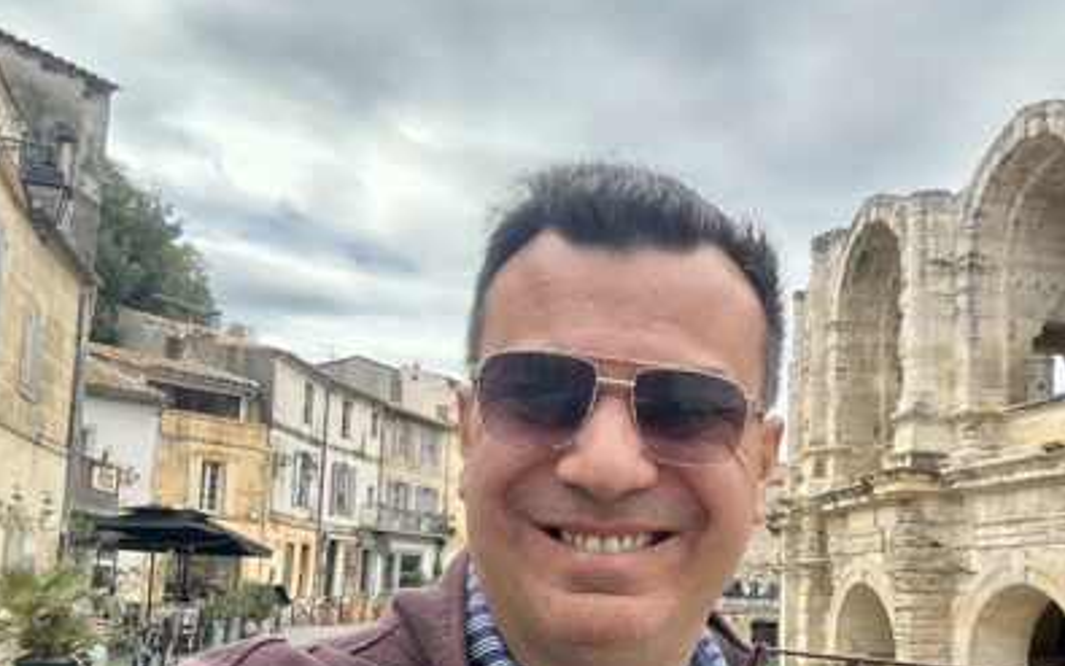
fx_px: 1045
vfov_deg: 34.8
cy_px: 475
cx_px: 777
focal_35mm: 36
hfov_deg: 52.0
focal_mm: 2.69
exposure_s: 1/378
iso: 25
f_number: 1.9
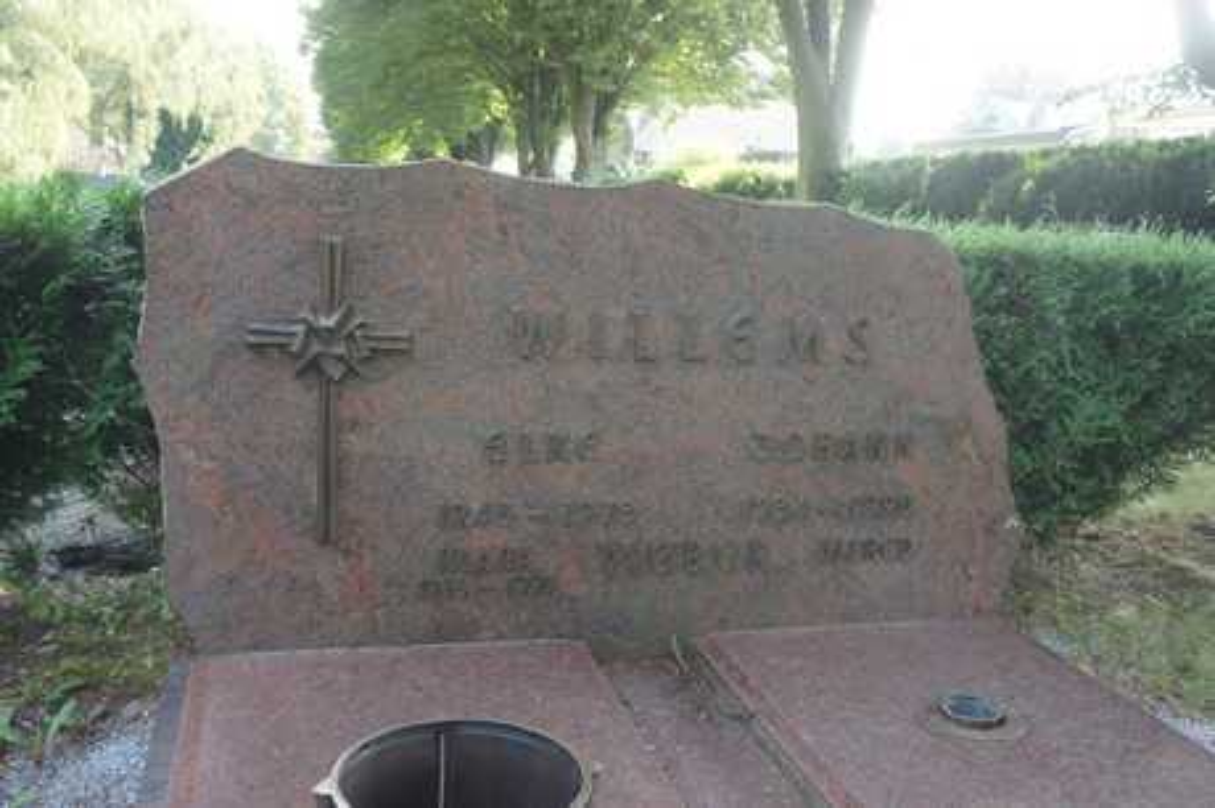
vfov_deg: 39.9
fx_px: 1113
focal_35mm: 33
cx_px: 608
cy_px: 404
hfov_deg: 57.3
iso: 1000
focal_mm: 22
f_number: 4.5
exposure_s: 1/250
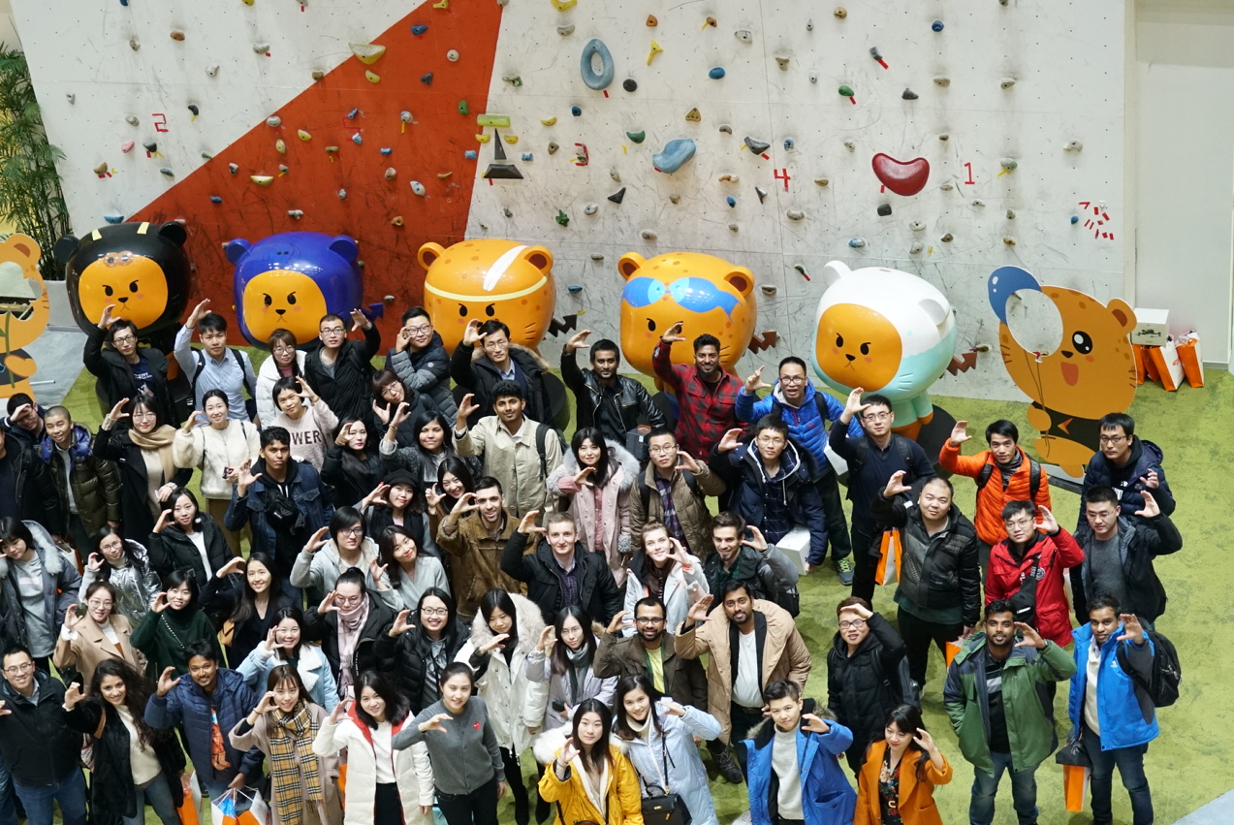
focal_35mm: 66
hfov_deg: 30.5
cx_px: 592
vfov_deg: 20.6
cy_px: 473
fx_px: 2264
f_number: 4
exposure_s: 1/40
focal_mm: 52
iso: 4000
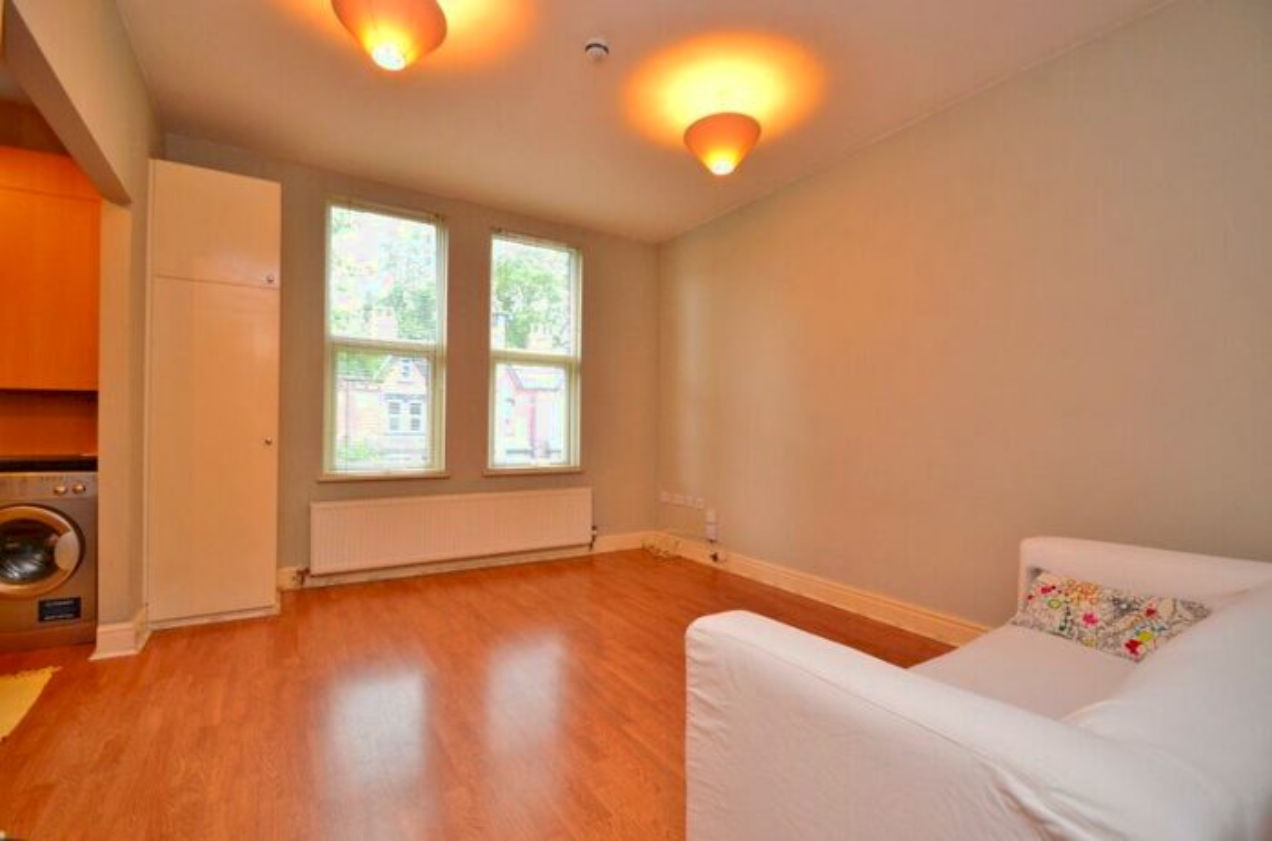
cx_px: 636
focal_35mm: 15
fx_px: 529
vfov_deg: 77.0
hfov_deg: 100.5
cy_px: 420
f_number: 4
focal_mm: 10
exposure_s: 1/60
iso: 800
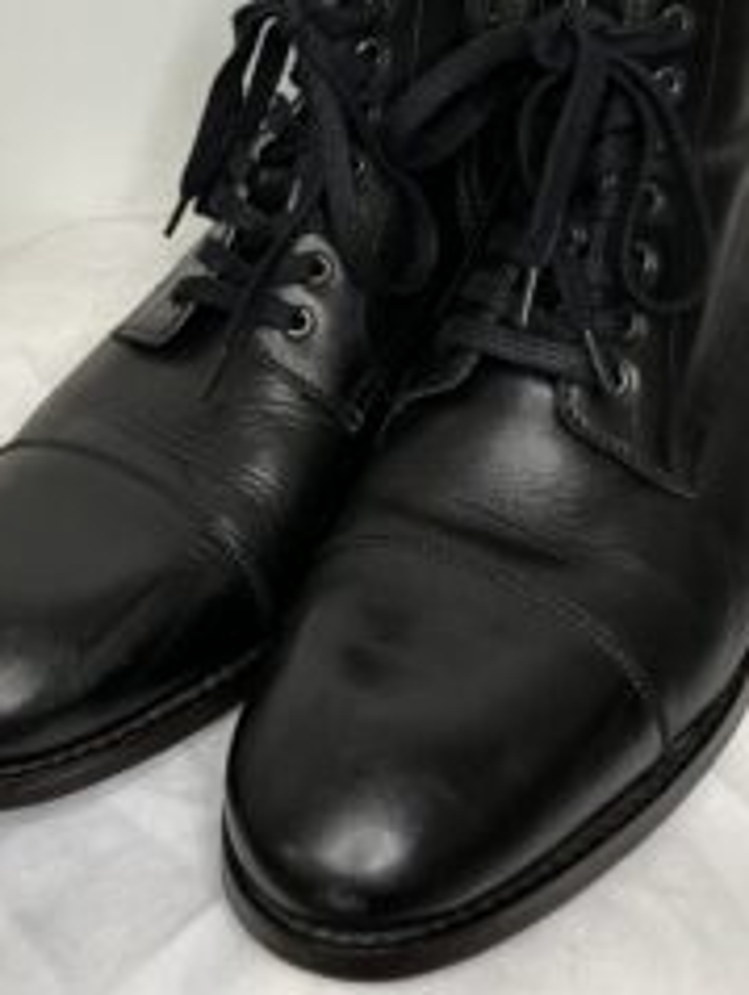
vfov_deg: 39.1
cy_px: 230
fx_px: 1354
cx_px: 381
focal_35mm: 47
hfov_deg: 30.9
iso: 80
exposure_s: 1/50
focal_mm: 3.99
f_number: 1.8
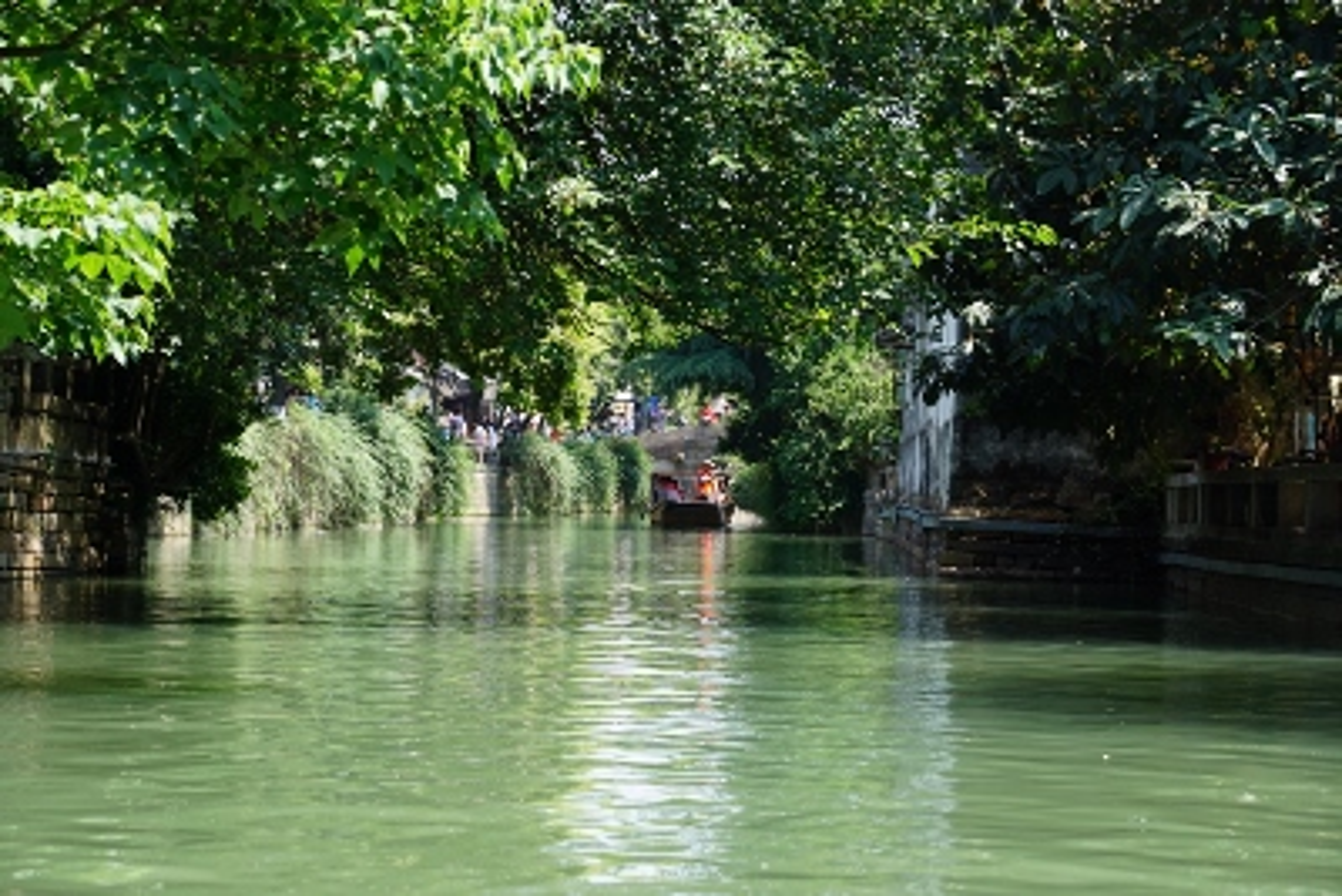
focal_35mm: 105
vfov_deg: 13.1
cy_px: 448
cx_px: 671
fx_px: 3915
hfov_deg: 19.4
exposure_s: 1/125
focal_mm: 70
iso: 100
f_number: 5.6
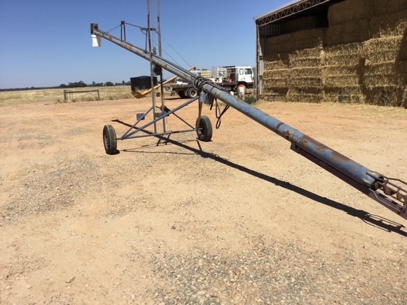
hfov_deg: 58.4
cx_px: 204
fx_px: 364
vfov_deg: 45.4
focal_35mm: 31
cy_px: 152
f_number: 2.4
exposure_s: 1/2331
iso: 25
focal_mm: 3.3
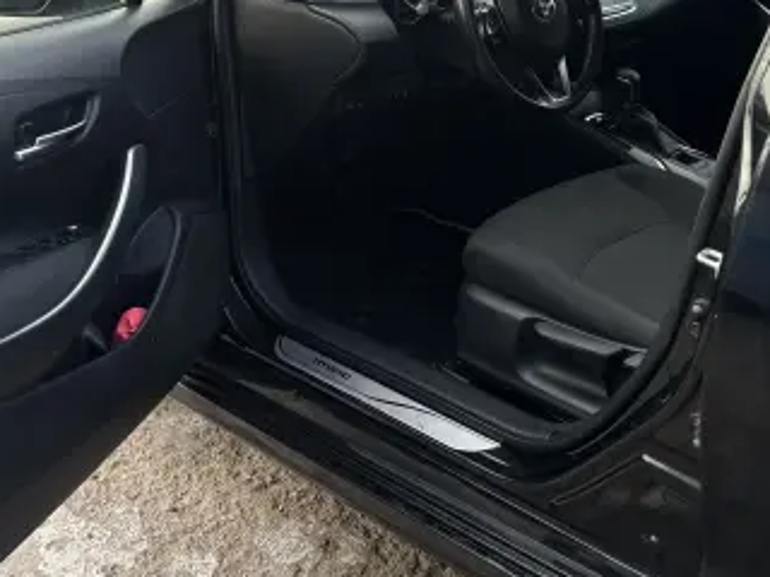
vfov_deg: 29.5
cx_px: 409
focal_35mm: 48
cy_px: 101
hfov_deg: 39.6
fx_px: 1068
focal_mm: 6.86
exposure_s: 1/121
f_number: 1.78
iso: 64
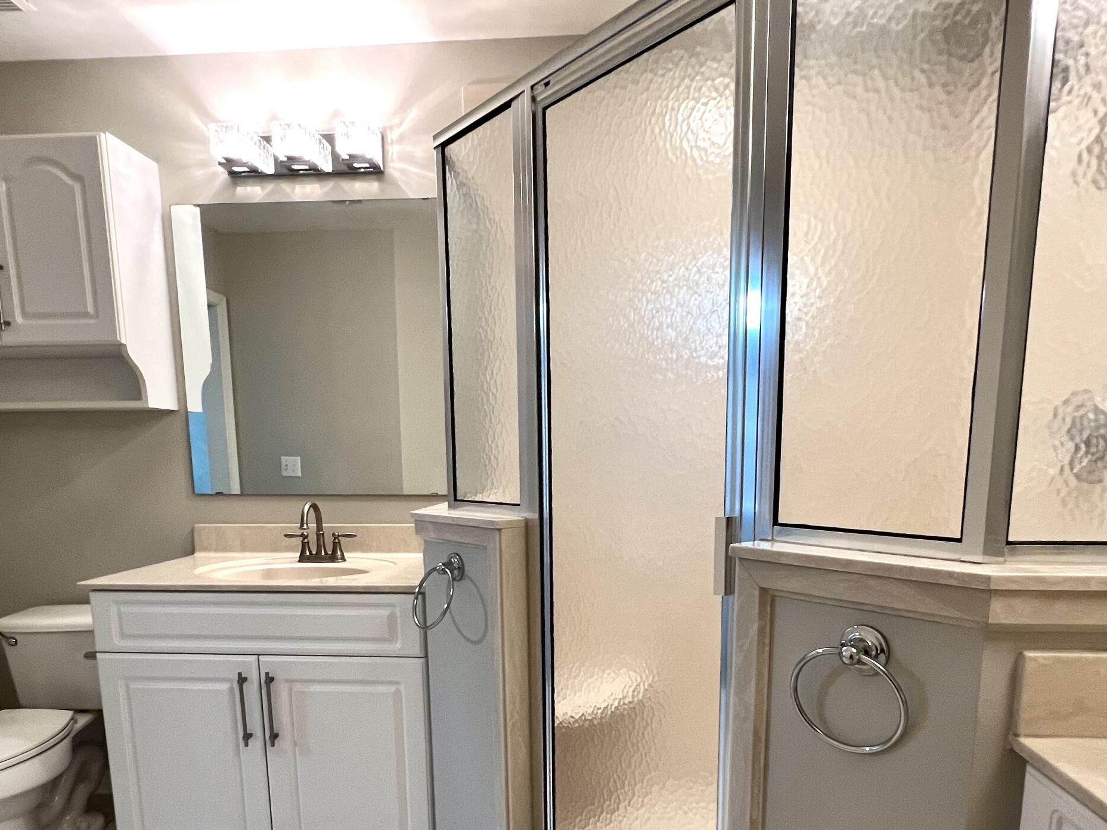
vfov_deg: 61.5
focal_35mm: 21
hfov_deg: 78.9
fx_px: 672
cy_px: 572
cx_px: 578
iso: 200
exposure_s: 1/60
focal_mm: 1.57
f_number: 1.8
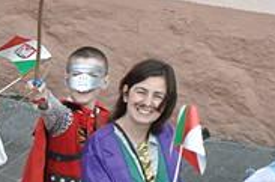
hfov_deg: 5.5
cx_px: -331
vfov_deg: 3.7
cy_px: 302
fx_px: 2766
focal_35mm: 363
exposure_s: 1/400
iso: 1250
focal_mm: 52
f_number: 10
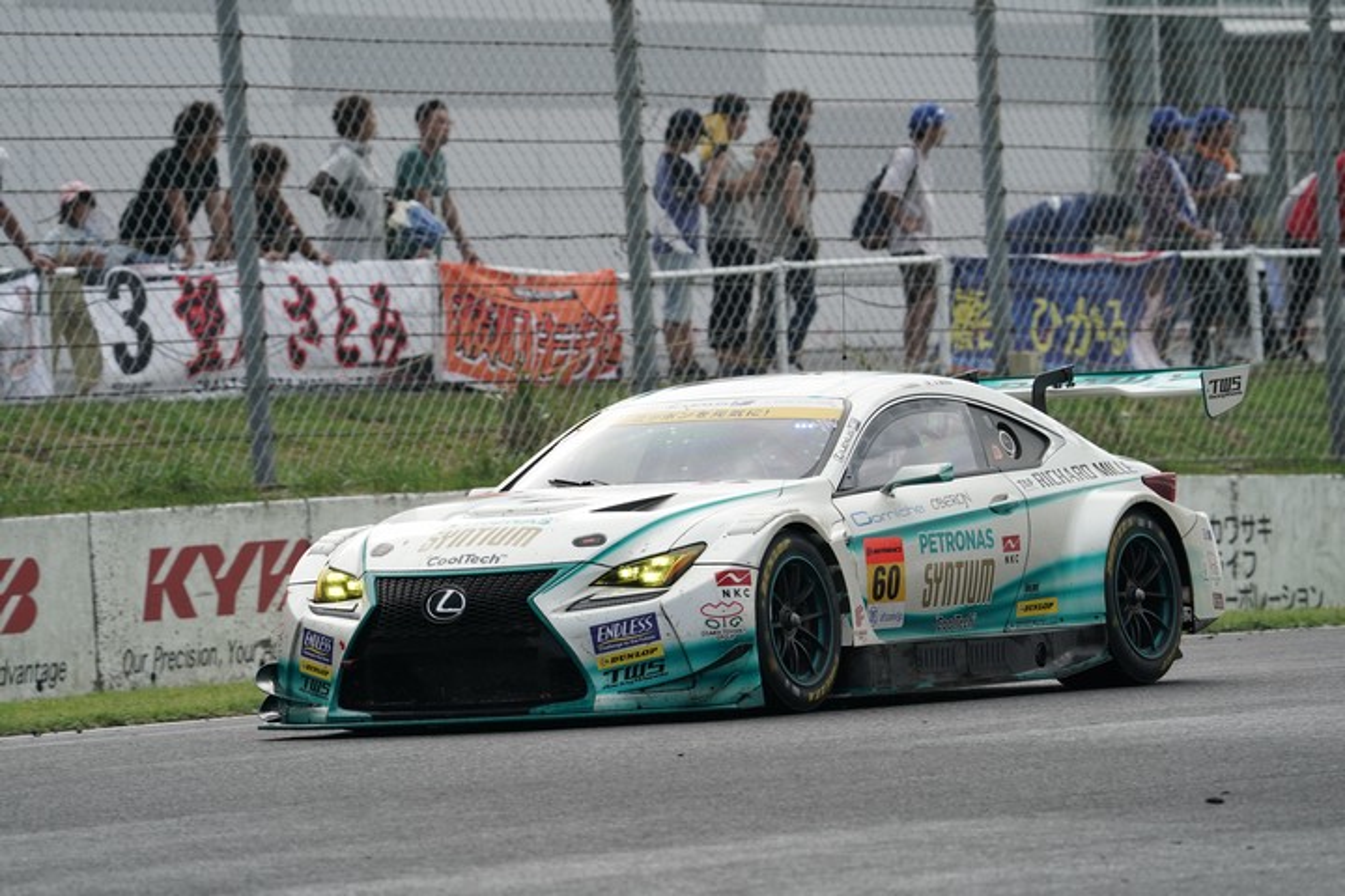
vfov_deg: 3.7
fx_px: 13860
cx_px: 672
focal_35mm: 371
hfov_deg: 5.6
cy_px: 448
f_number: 7.1
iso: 400
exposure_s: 1/640
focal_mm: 371
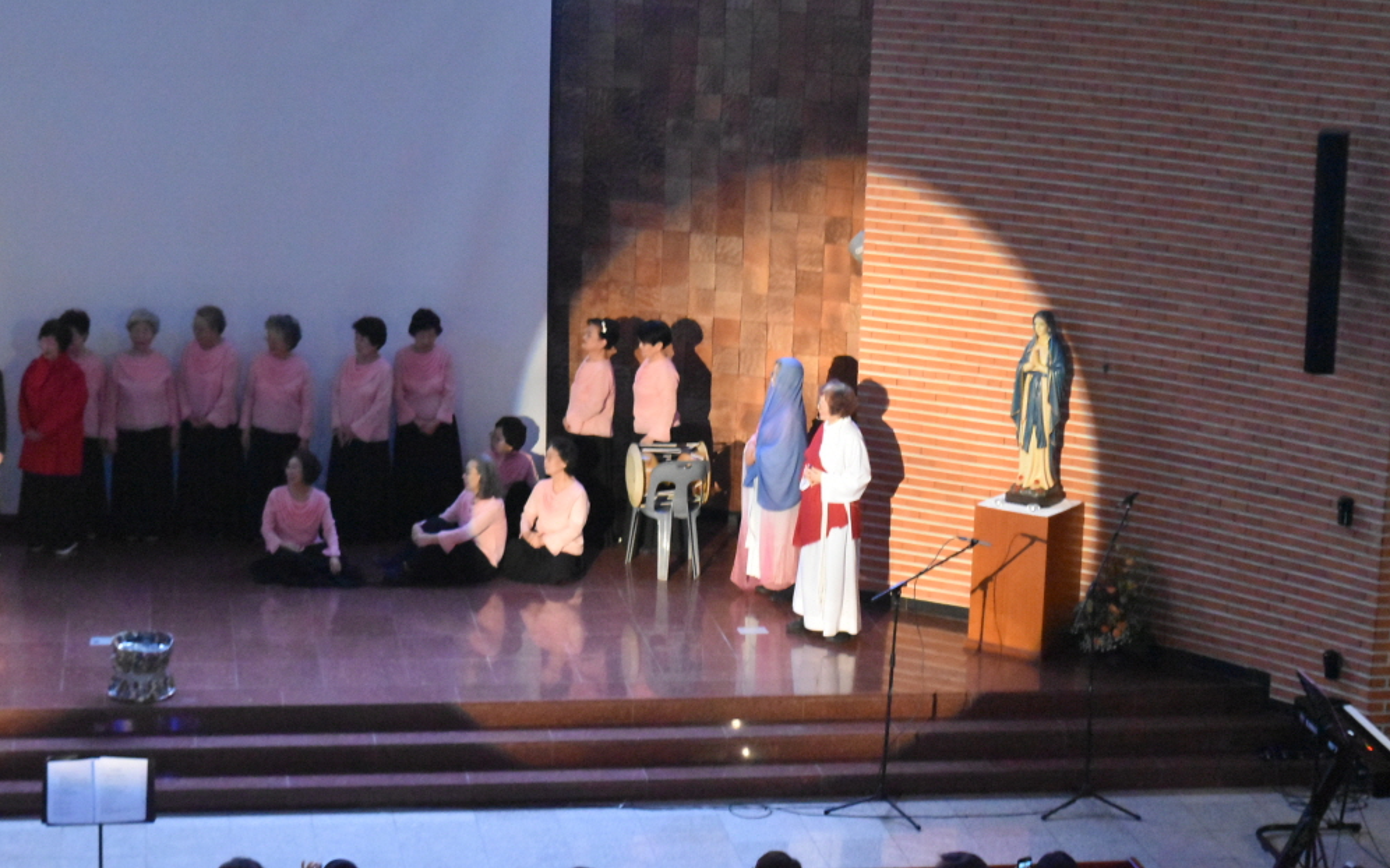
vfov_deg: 15.4
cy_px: 430
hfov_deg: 24.5
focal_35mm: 85
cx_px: 695
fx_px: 3201
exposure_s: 1/30
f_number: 5.6
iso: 12800
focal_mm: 55
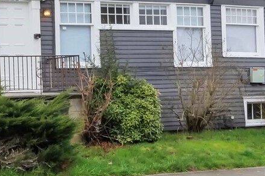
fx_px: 677
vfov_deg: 14.8
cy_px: 31
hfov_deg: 21.9
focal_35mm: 92
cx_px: 59
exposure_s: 1/100
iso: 800
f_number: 20
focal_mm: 16
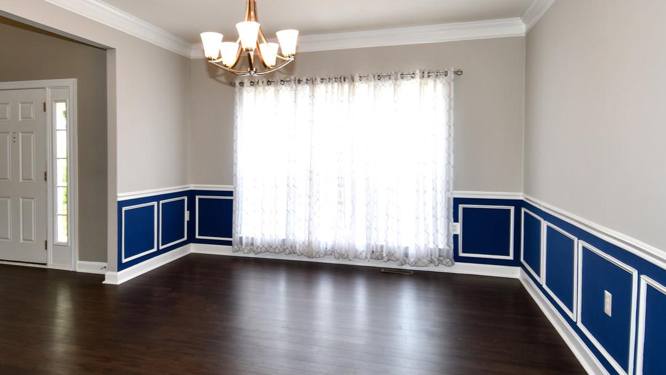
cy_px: 176
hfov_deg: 73.0
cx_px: 256
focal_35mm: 25
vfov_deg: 46.0
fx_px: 442
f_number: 4
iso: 200
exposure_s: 1/60
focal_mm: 12
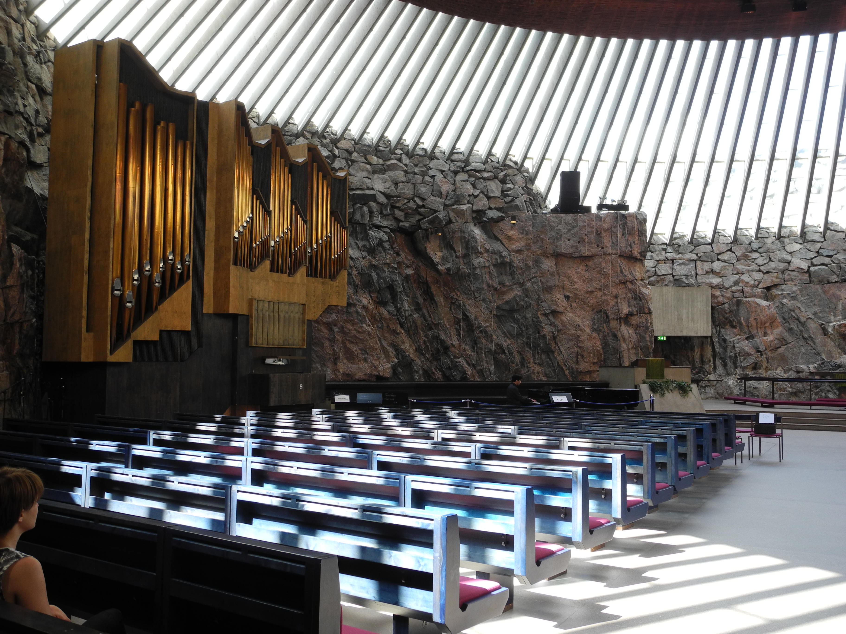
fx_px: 855
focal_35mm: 35
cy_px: 317
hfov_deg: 52.6
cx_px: 423
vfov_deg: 40.7
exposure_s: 1/34.7
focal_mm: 7.4
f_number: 3.2
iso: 100
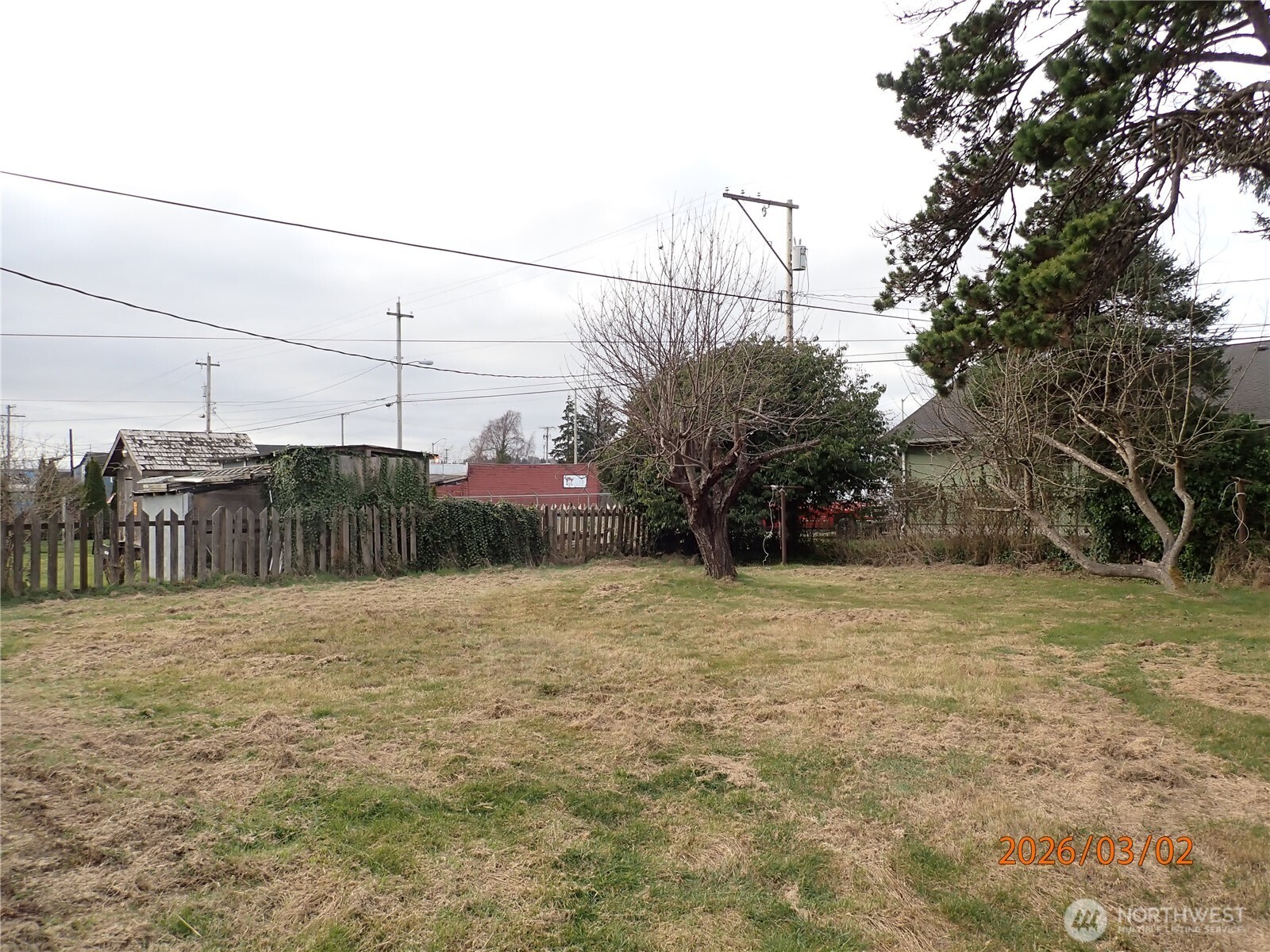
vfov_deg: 54.9
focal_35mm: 25
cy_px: 476
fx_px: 917
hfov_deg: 69.4
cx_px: 635
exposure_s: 1/320
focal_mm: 4.5
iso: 100
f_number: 2.8
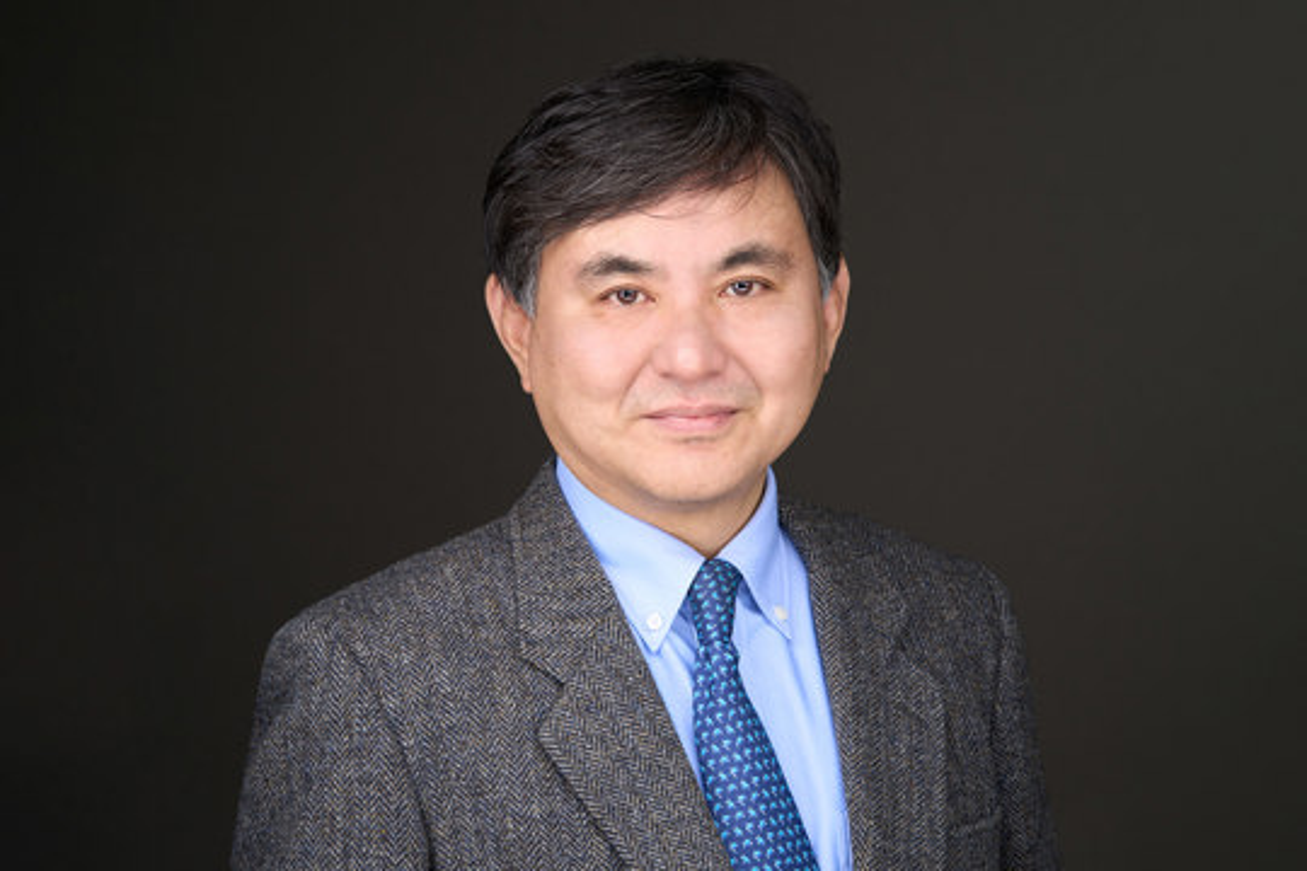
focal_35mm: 85
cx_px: 654
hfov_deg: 23.9
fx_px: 3086
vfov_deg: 16.1
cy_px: 436
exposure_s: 1/400
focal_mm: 85
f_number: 8
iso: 100
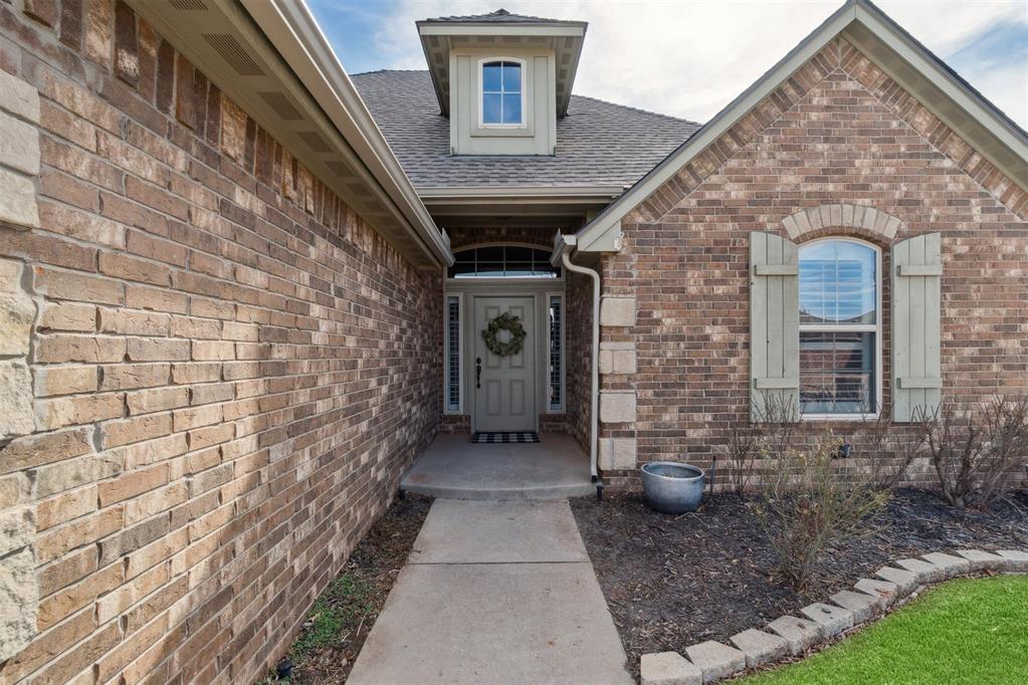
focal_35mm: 15
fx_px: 428
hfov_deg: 100.4
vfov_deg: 77.3
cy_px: 342
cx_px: 514
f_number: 9
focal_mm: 10
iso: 100
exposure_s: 1/500
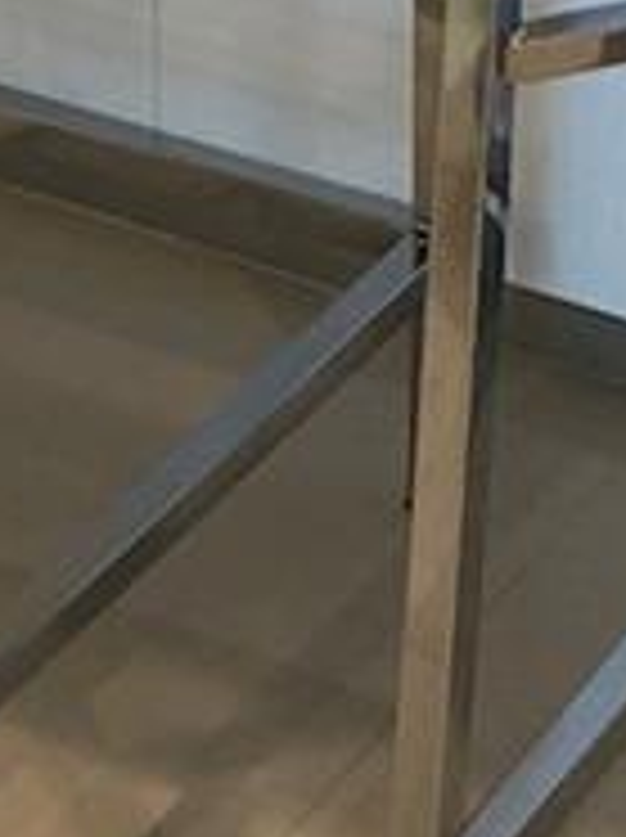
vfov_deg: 9.7
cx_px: 176
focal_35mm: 181
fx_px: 4374
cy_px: -1134
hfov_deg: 8.2
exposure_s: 1/15
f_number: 1.8
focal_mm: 3.99
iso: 40
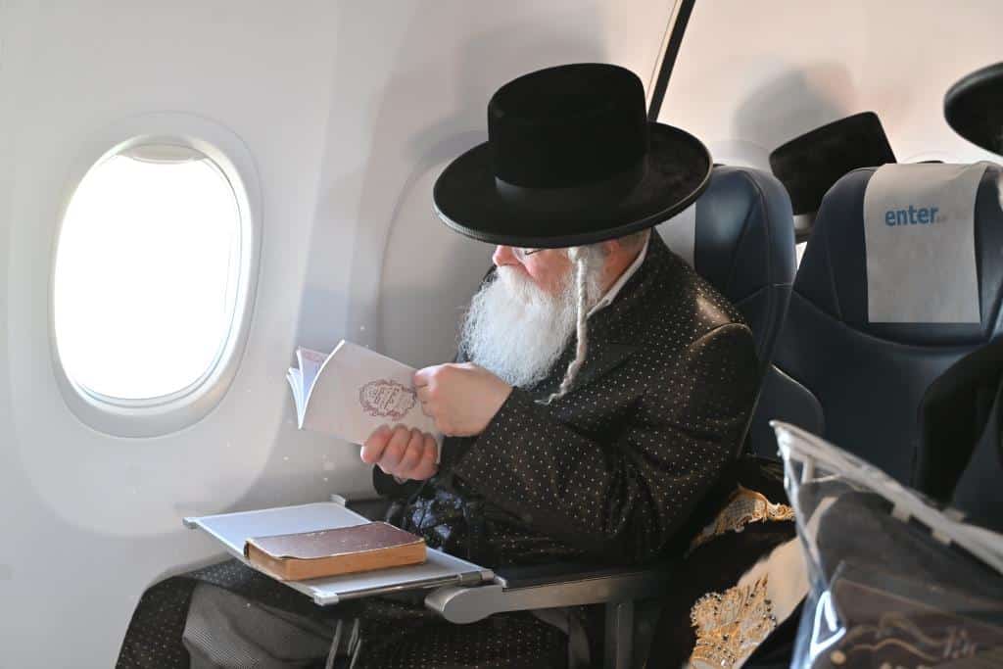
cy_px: 334
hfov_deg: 40.3
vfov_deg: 27.5
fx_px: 1365
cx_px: 502
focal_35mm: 49
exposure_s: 1/160
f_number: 4
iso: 800
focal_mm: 49
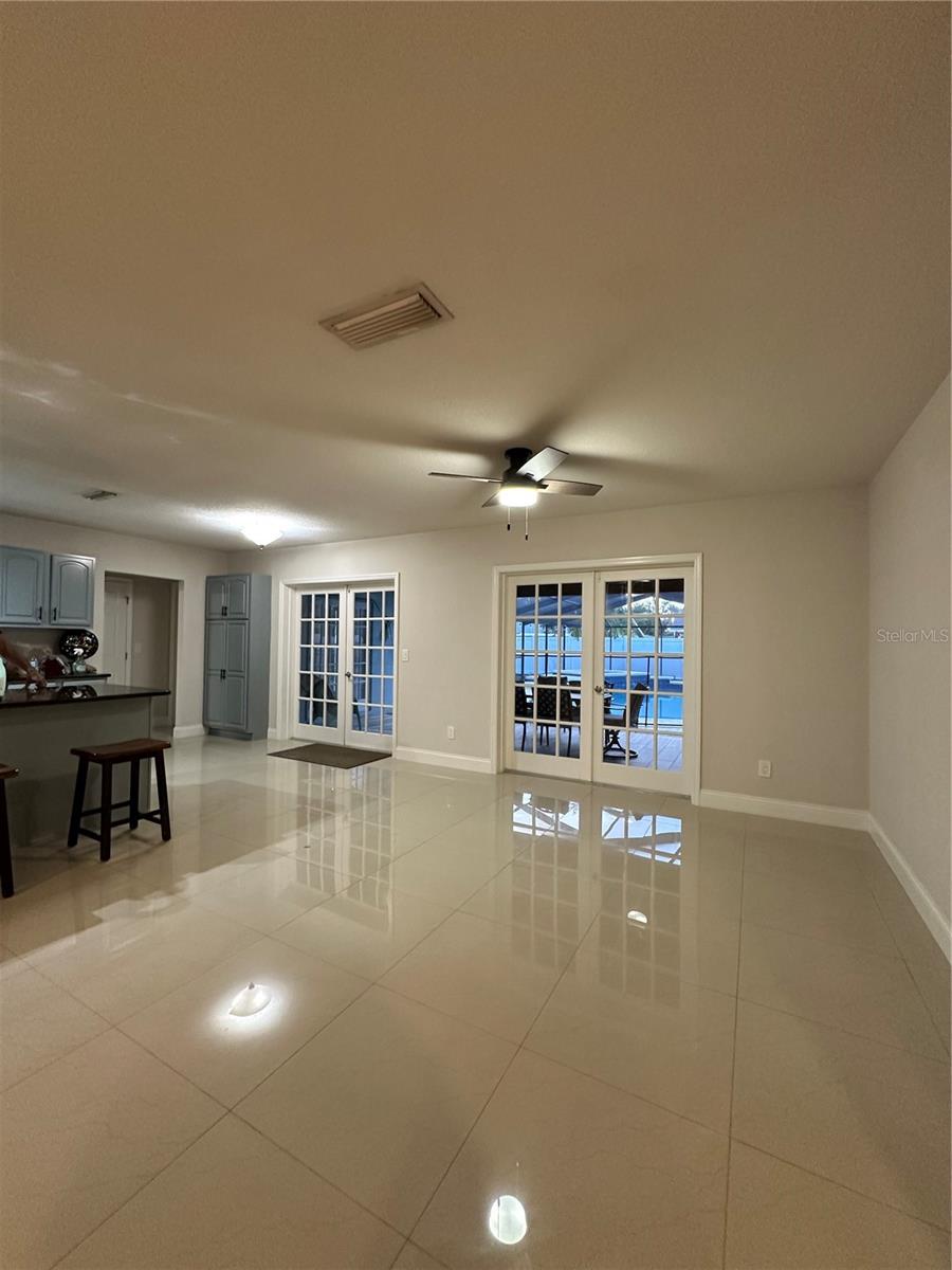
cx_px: 476
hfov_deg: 85.7
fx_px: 513
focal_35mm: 14
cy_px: 635
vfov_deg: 102.1
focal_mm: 2.22
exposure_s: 1/60
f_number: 2.2
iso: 400
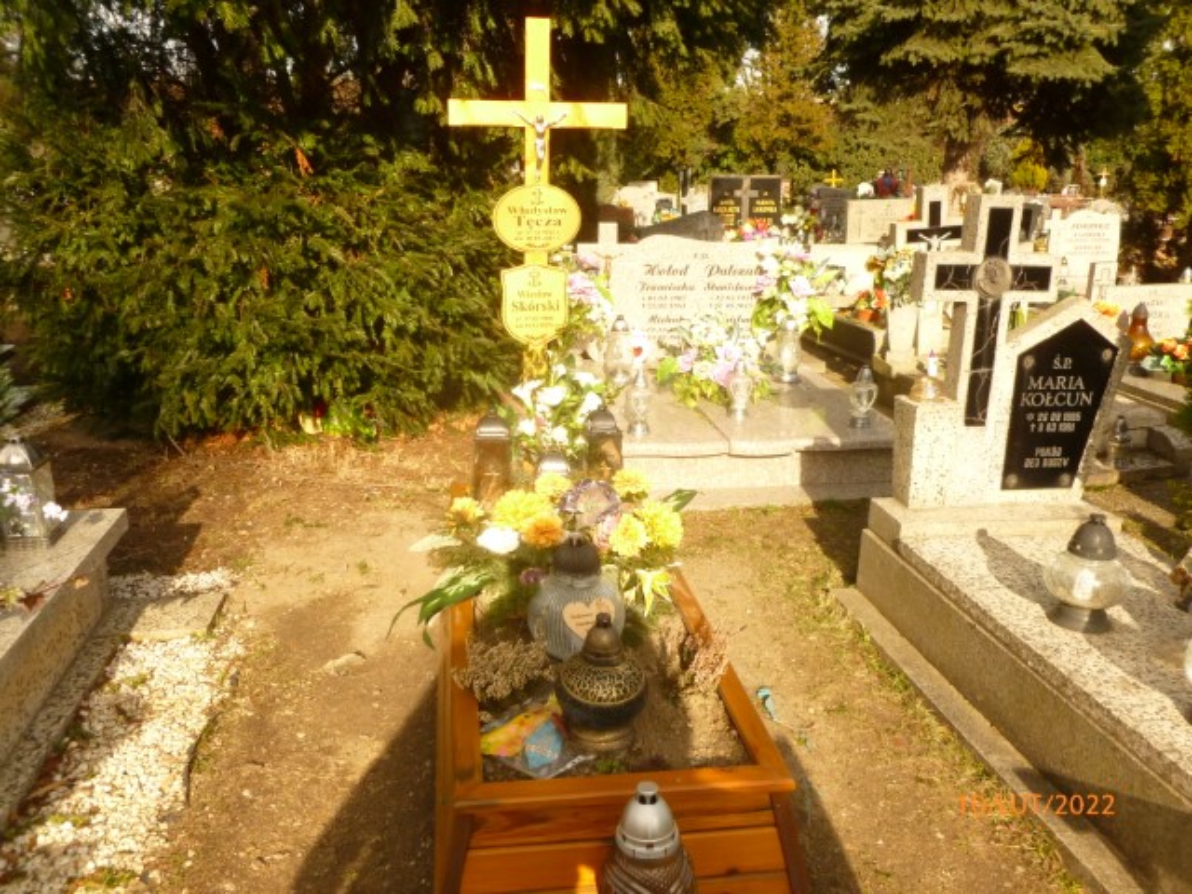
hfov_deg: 63.4
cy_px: 447
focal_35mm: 28
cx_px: 596
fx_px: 964
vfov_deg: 49.7
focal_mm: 5
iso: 200
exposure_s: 1/640
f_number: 3.3
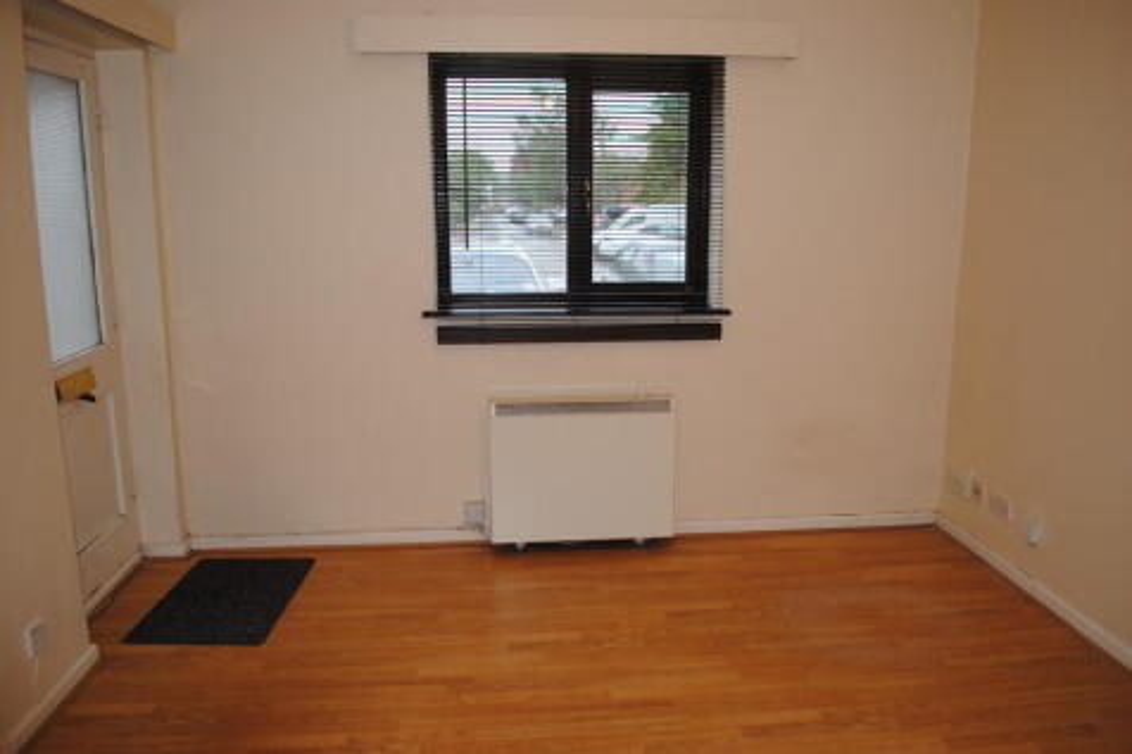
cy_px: 377
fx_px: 849
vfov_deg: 47.9
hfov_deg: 67.4
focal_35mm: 27
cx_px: 566
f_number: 3.5
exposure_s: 1/60
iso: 200
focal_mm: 18
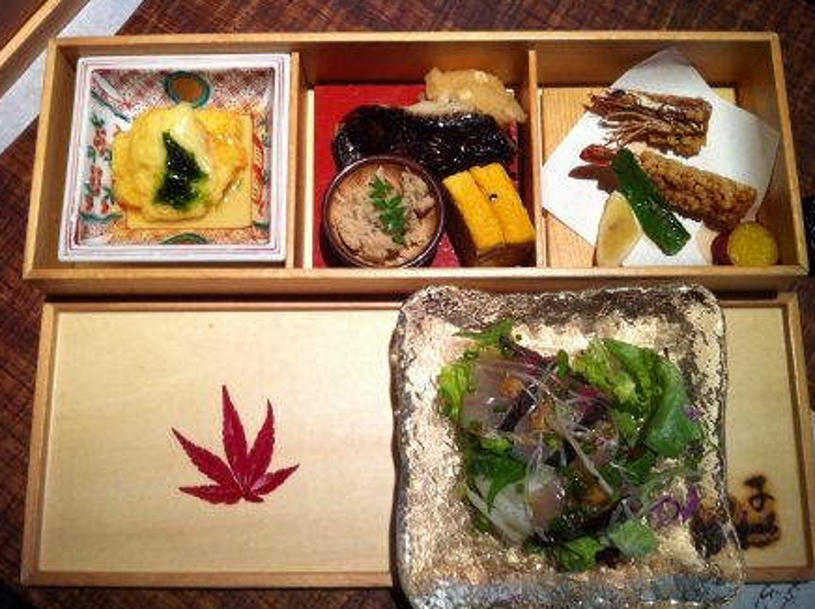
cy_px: 305
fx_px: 847
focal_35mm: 36
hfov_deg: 51.4
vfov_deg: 39.6
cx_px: 406
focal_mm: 3.85
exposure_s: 1/15
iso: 80
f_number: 2.8
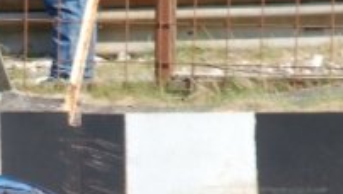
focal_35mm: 577
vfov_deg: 2.1
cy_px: 313
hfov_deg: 3.7
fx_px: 5252
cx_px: 3
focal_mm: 116
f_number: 6
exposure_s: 1/640
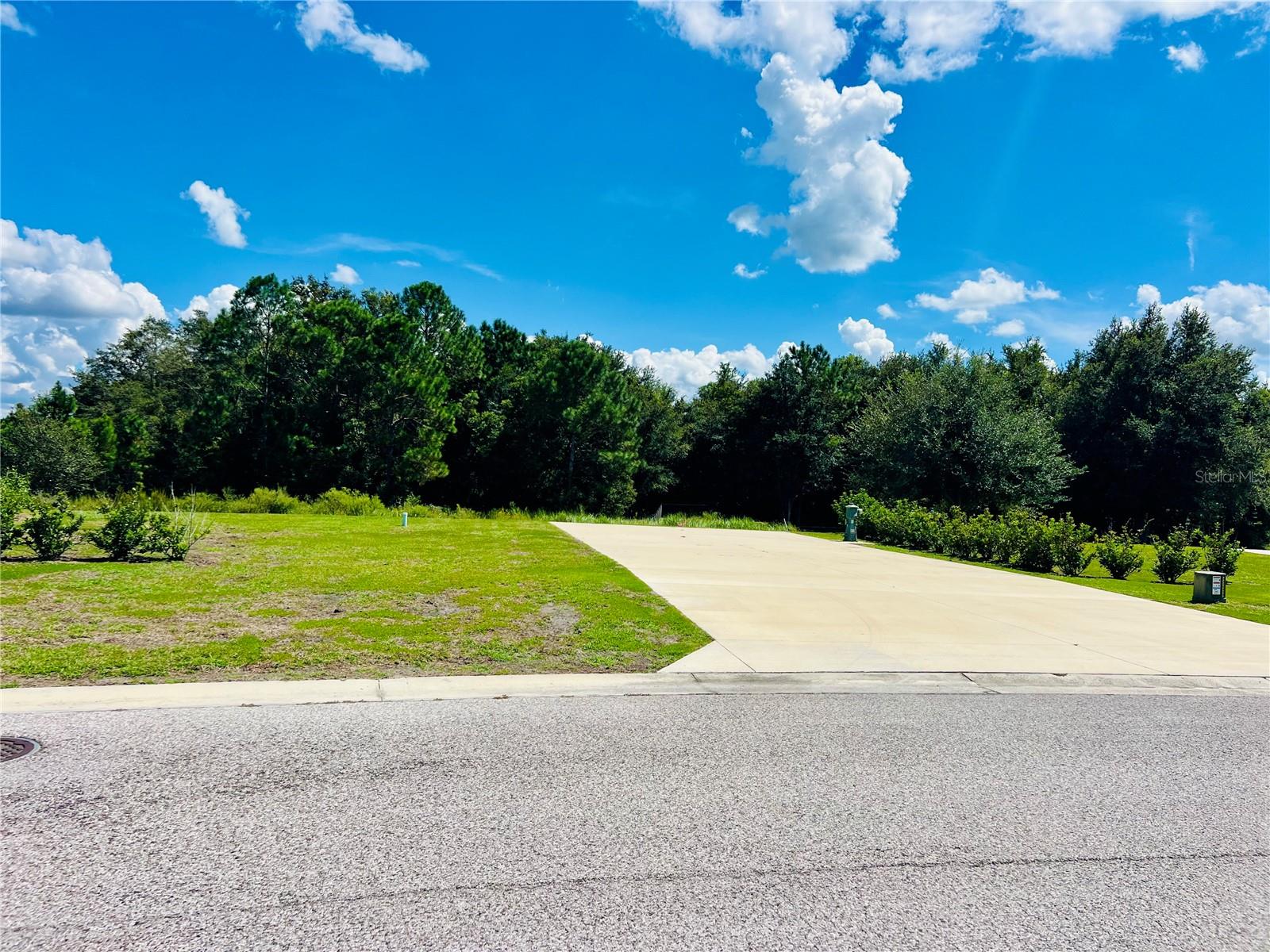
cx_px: 635
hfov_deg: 67.3
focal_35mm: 26
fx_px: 954
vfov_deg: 53.1
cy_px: 476
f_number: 1.5
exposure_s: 1/6993
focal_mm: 5.7
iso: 50
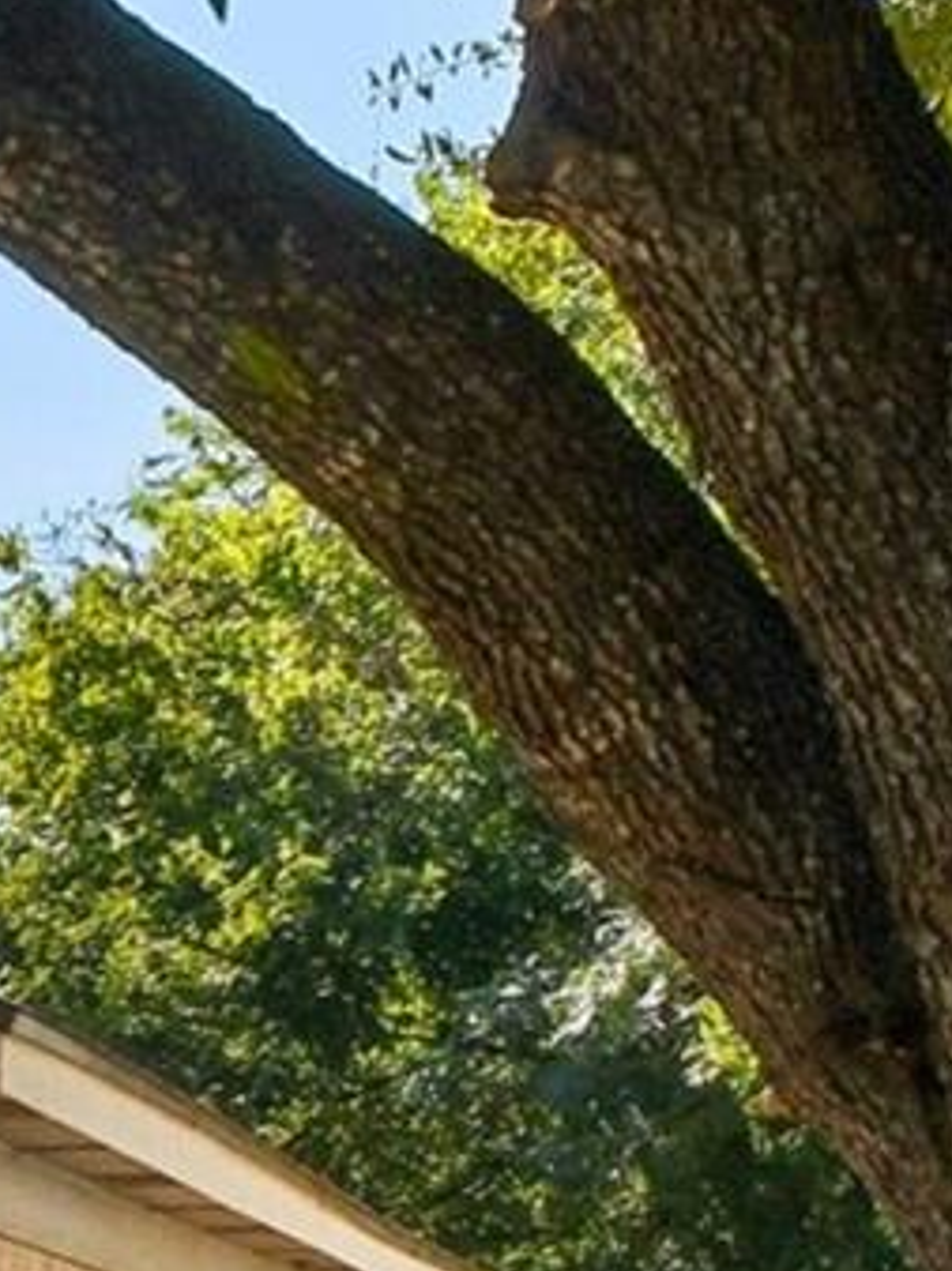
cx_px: -2397
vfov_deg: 11.2
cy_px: 1164
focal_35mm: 175
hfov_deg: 7.1
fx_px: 6425
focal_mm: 20
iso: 400
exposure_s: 1/1000
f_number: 8
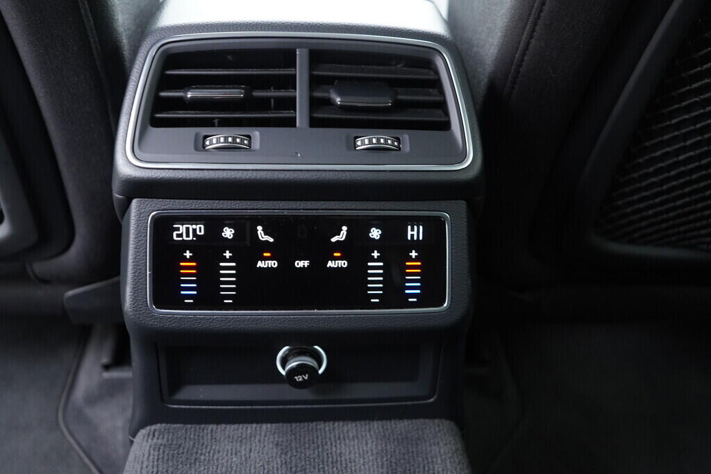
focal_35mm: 36
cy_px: 237
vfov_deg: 36.9
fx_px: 711
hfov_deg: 53.1
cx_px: 356
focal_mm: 24
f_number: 2.8
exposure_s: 1/40
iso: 1600
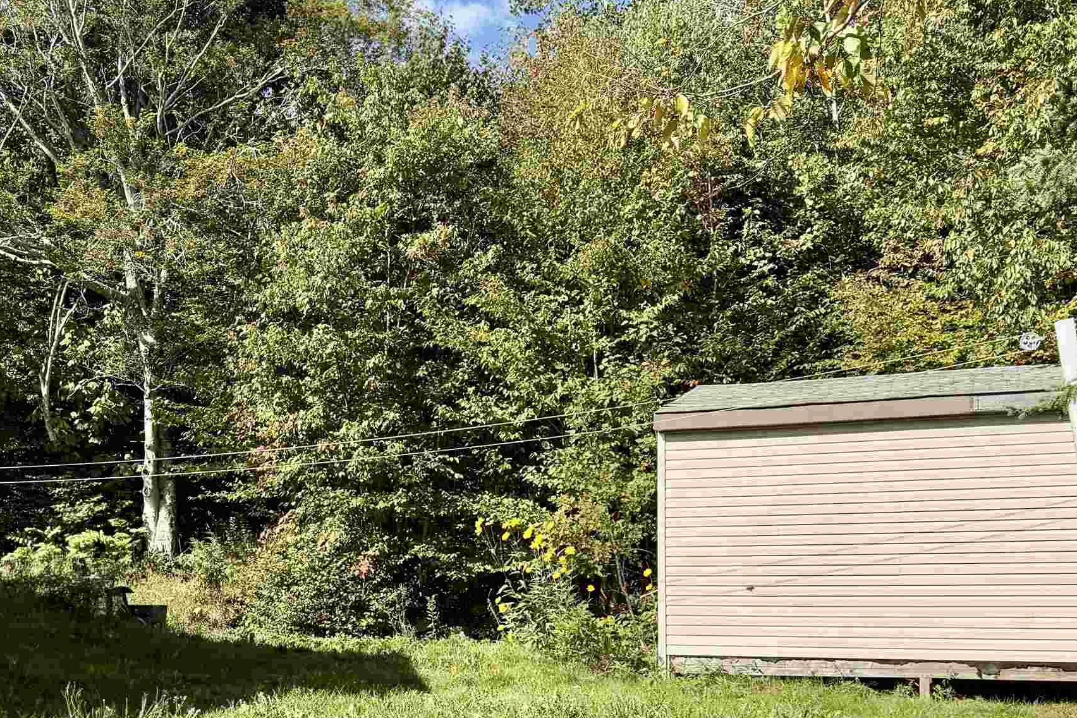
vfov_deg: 29.6
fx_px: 1346
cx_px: 479
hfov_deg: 43.5
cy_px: 502
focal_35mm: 45
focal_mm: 6.76
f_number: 1.78
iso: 80
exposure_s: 1/2445
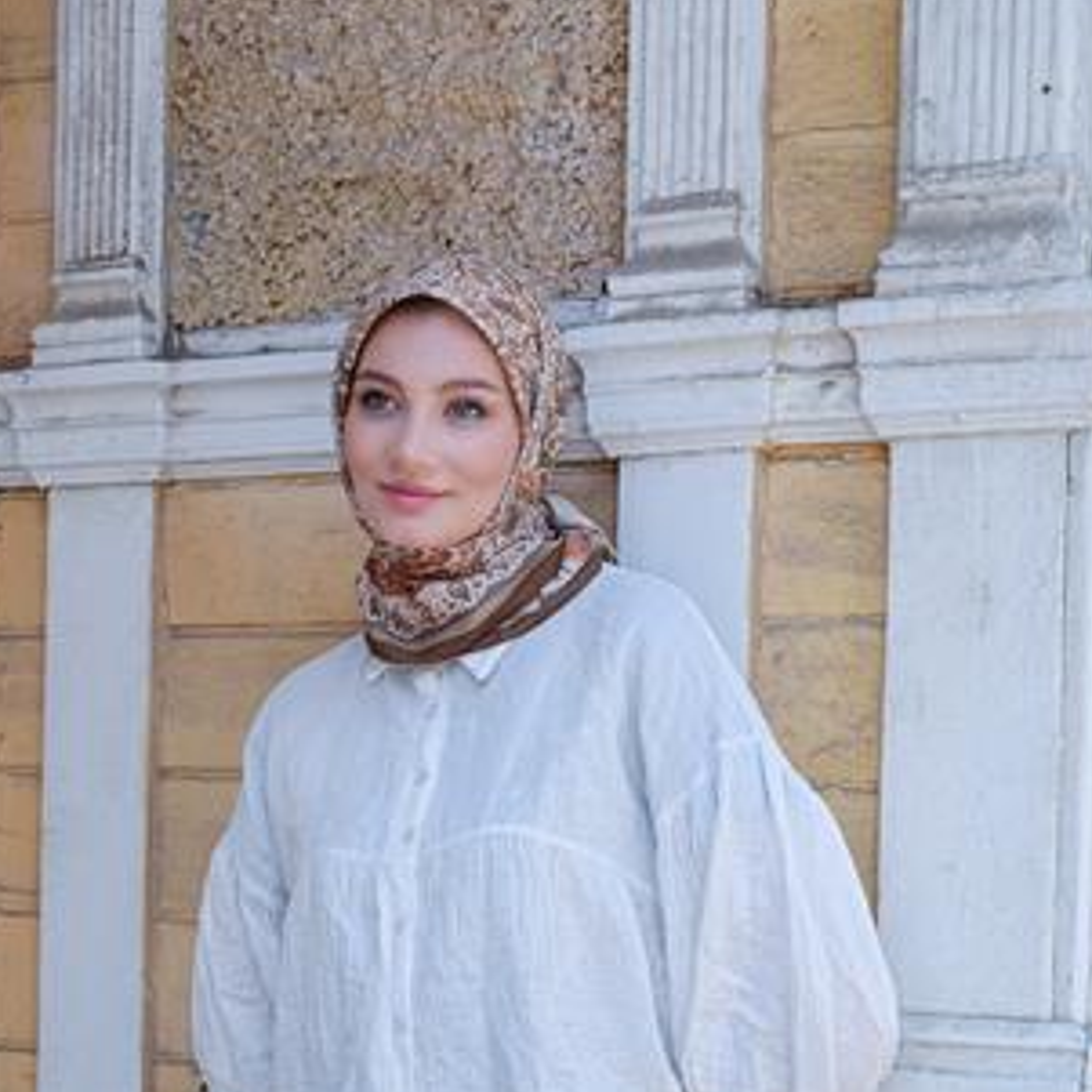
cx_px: 414
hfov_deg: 20.1
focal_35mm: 86
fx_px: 3069
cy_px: 945
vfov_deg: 19.9
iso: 320
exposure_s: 1/320
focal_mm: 70
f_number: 5.6
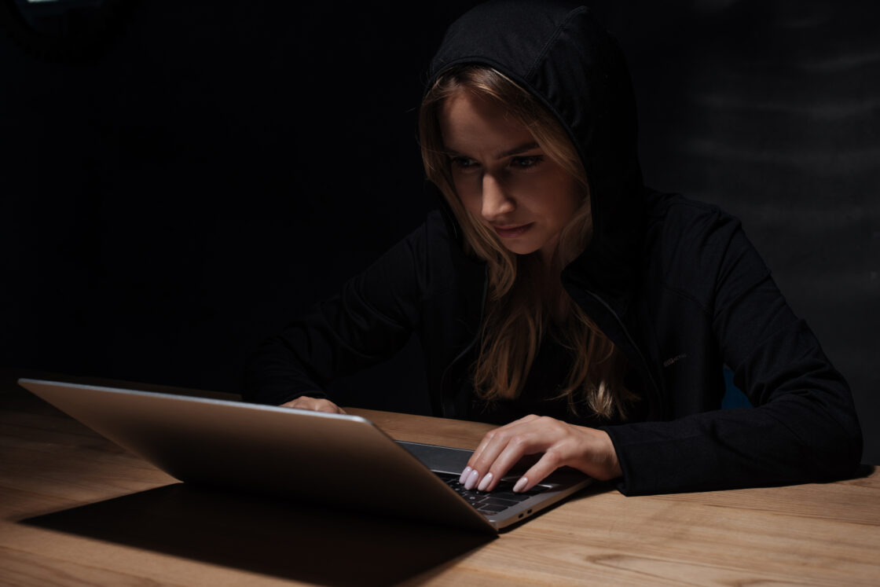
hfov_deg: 39.6
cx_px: 440
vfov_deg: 27.0
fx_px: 1222
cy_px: 294
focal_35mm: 50
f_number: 8
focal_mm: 50
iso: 80
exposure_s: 1/200
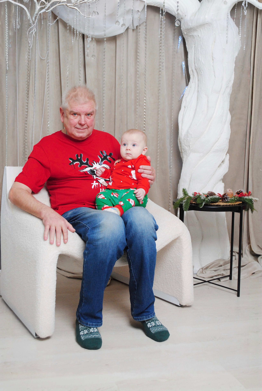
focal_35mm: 45
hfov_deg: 29.9
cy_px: 196
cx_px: 131
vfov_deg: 43.6
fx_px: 490
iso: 800
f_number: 5
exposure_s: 1/100
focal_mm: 30
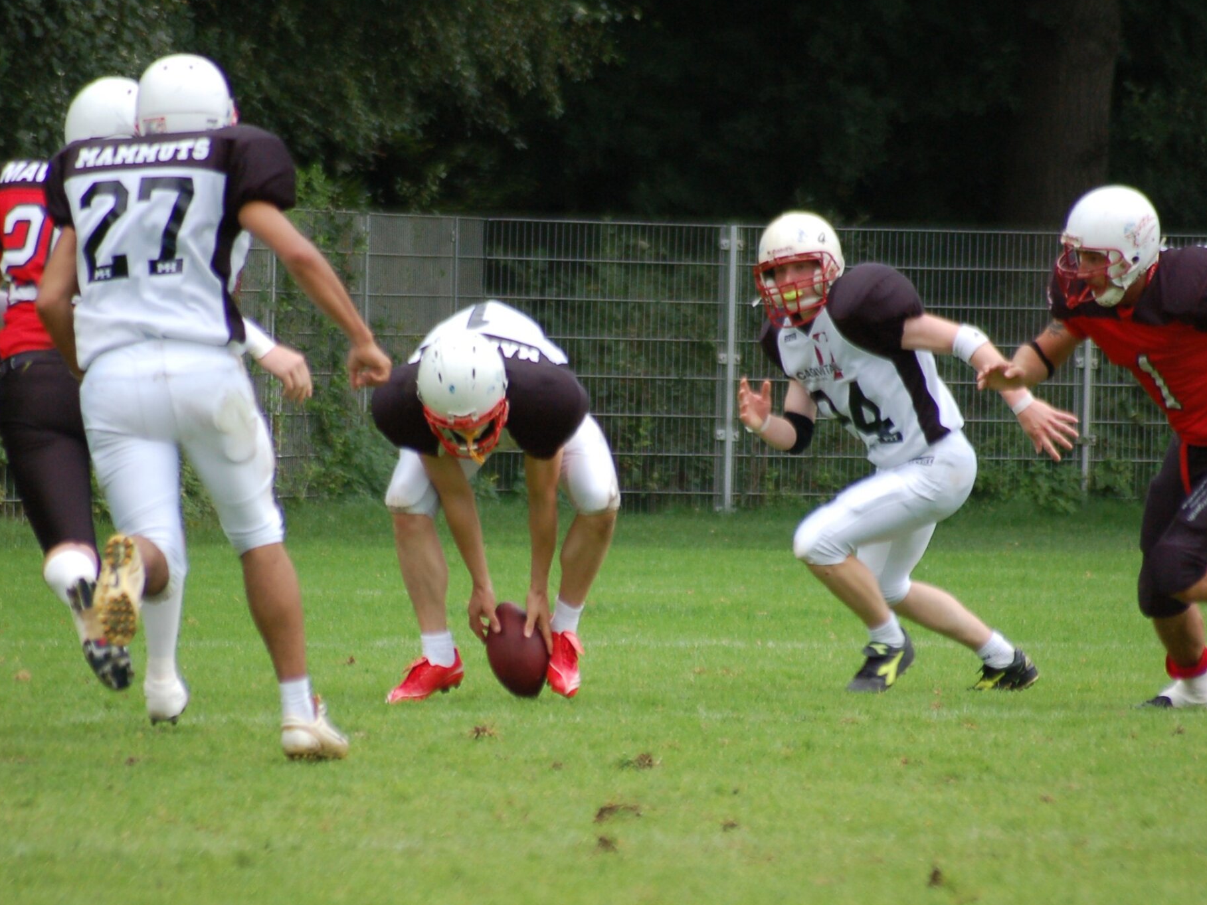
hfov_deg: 3.8
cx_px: 628
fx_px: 18237
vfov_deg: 2.8
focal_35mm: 523
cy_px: 474
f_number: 5.6
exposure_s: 1/500
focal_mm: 300
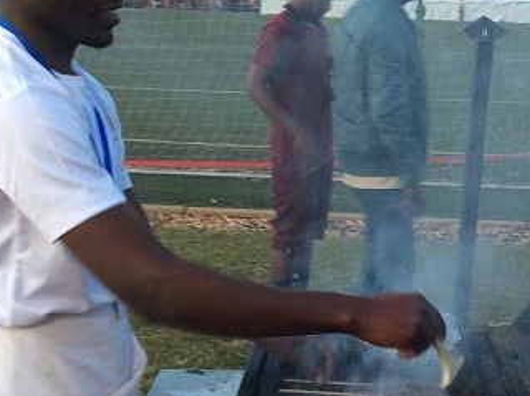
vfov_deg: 21.0
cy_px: 215
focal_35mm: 70
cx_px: 422
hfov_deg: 27.3
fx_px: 1070
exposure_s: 1/24
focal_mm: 3.3
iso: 50
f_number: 2.4
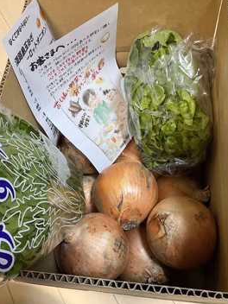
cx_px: 108
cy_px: 142
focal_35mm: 33
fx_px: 290
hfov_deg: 42.9
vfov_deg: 55.3
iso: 200
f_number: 1.8
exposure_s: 1/60
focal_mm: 3
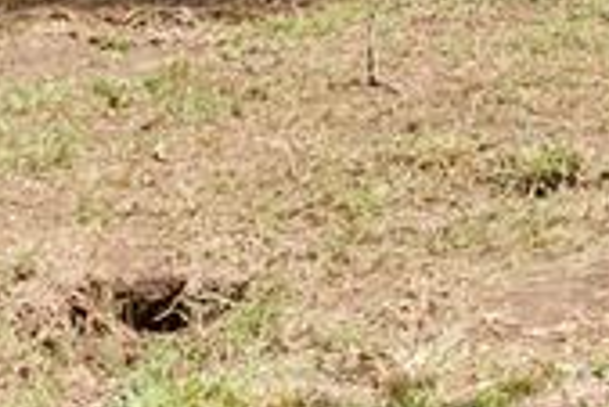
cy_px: -540
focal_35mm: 121
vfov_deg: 10.0
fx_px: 2049
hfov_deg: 14.2
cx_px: 1223
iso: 200
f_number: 8
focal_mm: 10
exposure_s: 1/80
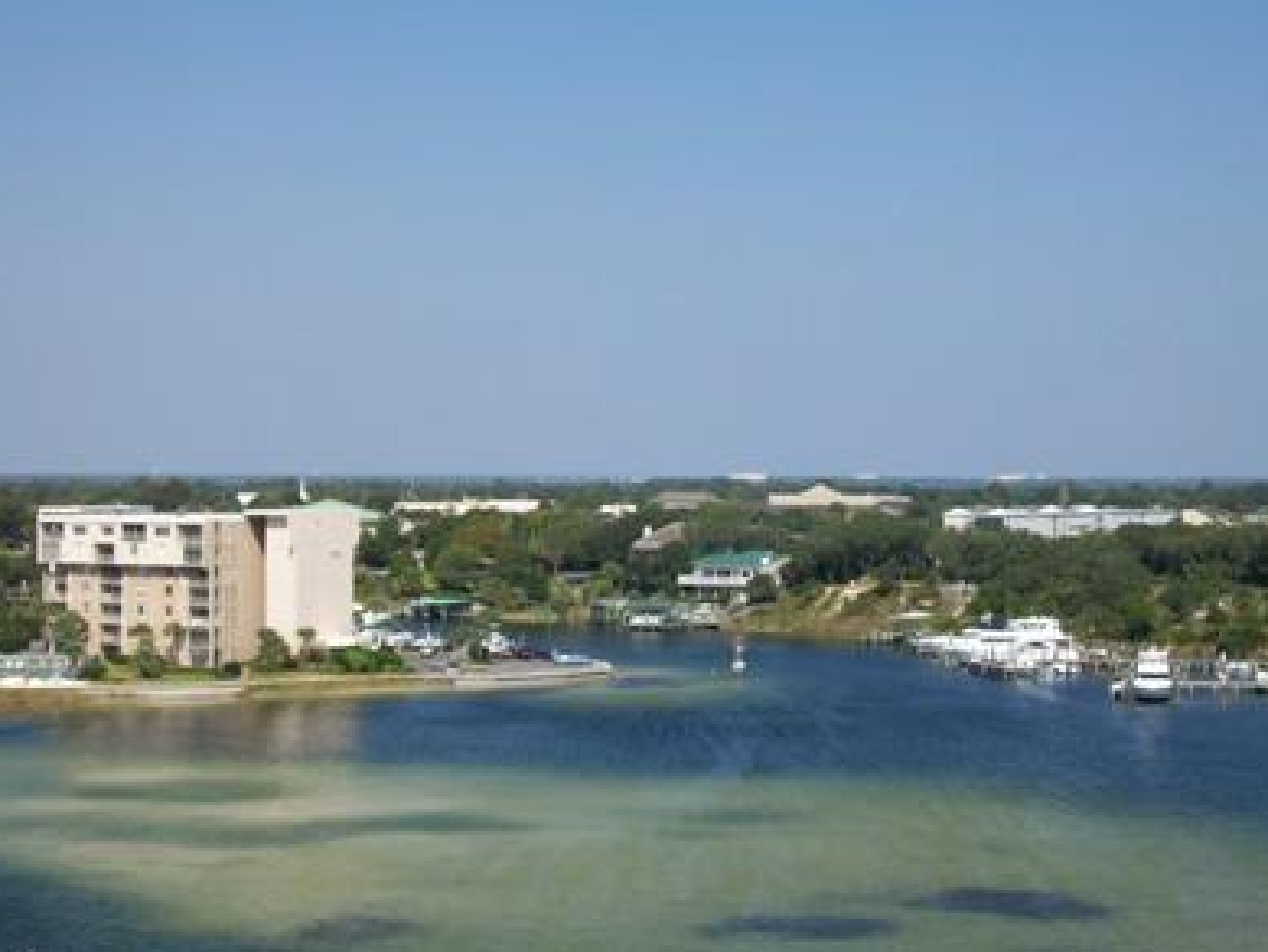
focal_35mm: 72
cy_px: 469
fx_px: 2638
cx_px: 632
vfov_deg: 20.5
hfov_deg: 27.0
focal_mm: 11.6
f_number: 6.7
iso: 64
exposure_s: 1/320
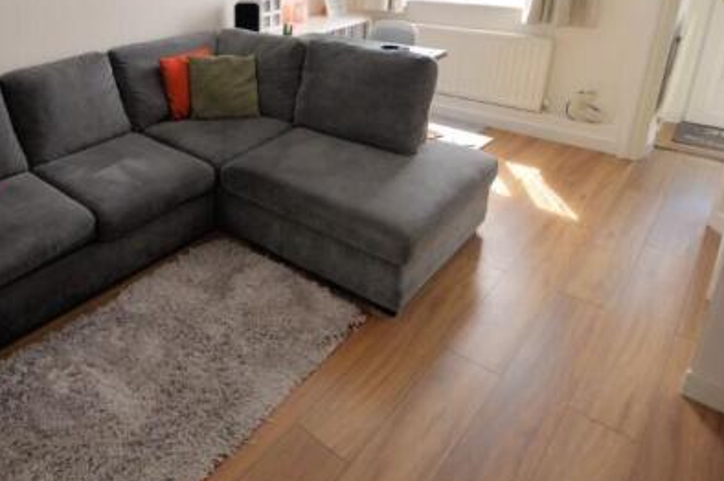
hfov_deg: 68.1
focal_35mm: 25
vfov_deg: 48.9
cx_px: 204
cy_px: 113
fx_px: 502
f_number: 8
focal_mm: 10
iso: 400
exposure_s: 1/30
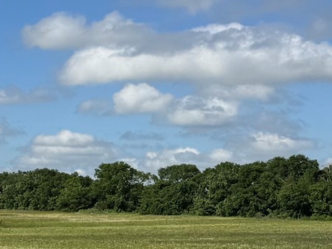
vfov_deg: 13.9
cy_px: 123
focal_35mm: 107
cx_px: -297
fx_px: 1027
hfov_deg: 15.4
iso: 80
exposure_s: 1/7092
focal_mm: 6.76
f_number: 1.78
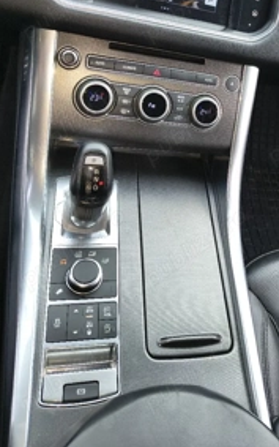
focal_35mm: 36
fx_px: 438
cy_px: 144
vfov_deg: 52.8
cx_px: 227
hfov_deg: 34.2
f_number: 1.8
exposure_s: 1/112
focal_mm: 5.56
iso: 100
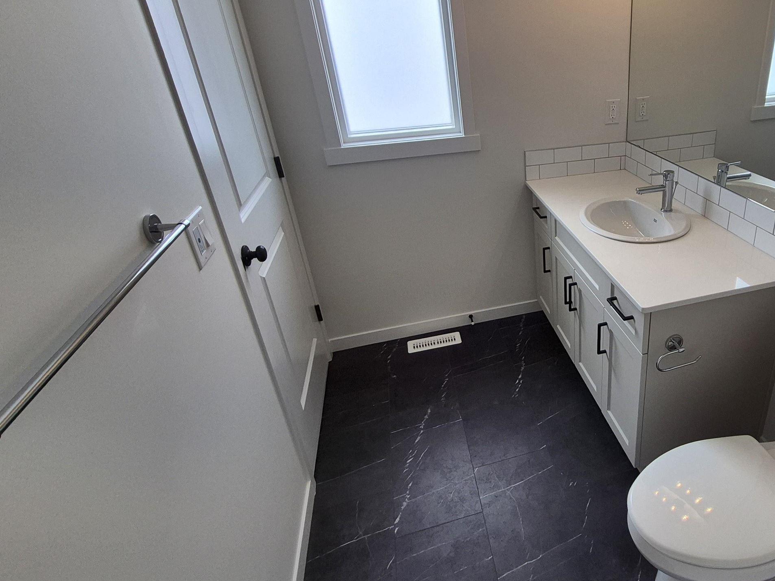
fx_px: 470
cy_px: 260
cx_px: 554
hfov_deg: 74.9
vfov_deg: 63.3
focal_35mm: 21
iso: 50
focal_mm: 1.74
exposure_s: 1/590
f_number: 2.2
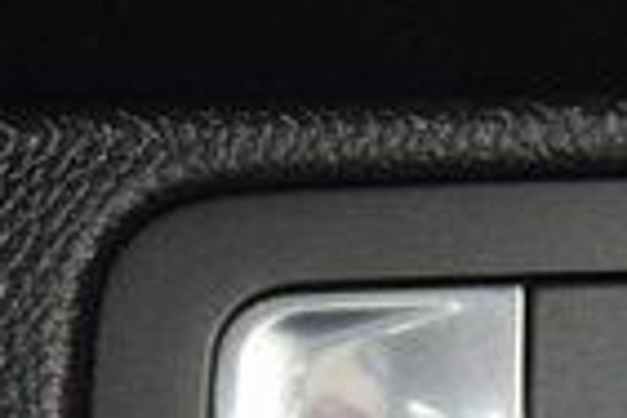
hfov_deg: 4.3
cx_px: 1023
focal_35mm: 475
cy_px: 451
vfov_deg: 2.9
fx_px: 8272
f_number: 8
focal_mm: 70
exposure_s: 1/125
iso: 100
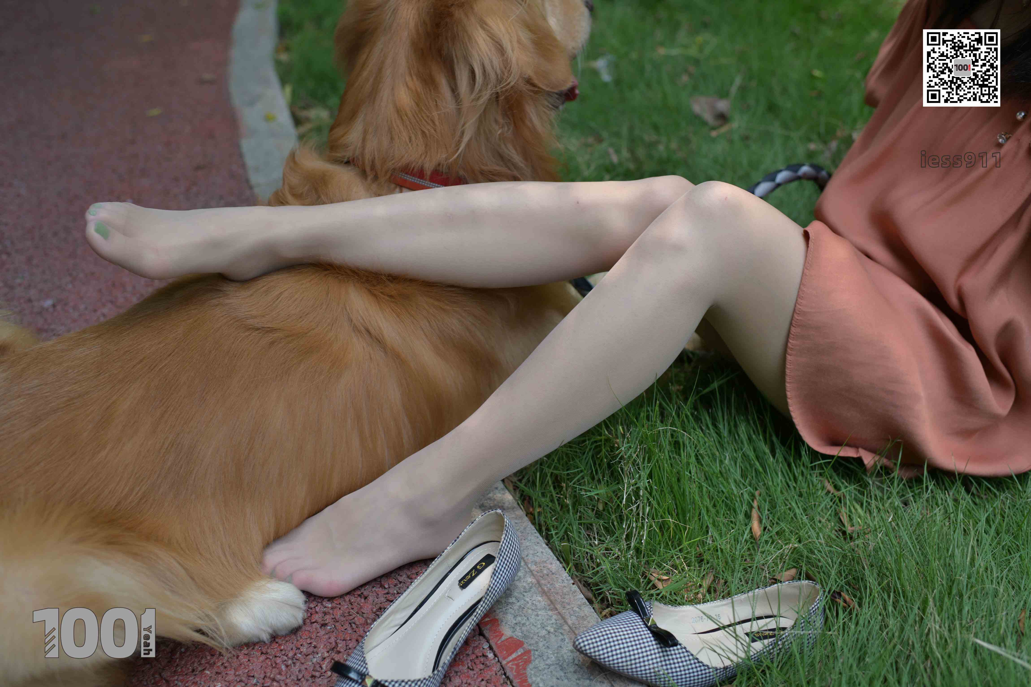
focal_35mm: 35
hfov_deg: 54.4
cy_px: 344
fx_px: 1002
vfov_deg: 37.9
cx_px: 516
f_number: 3.2
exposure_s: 1/250
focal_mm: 35
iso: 72
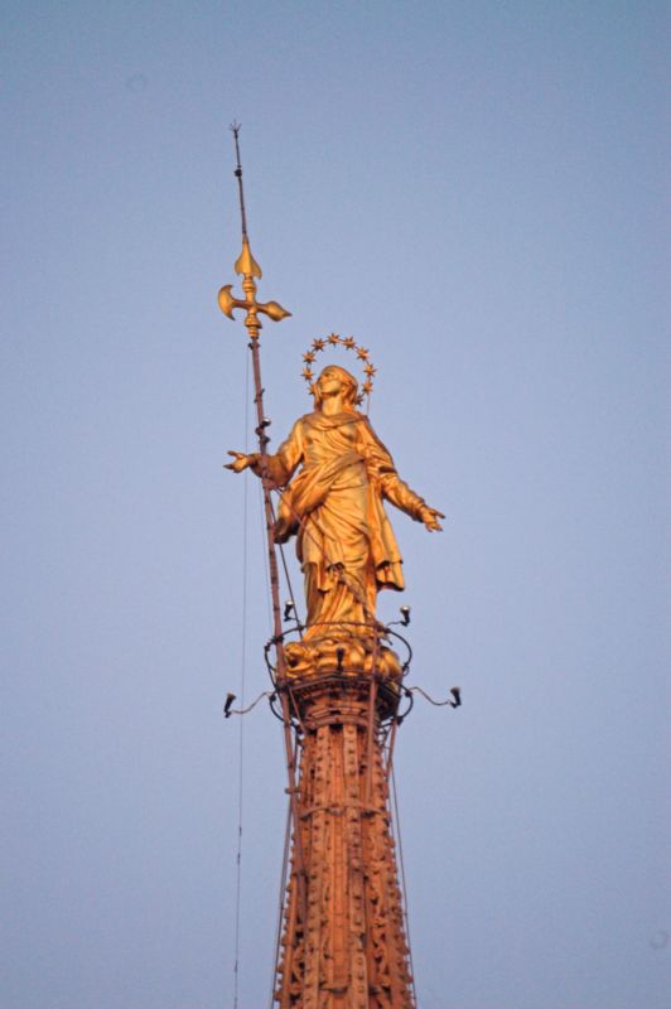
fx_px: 21004
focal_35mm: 750
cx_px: 336
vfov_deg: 2.8
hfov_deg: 1.8
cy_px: 504
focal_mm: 500
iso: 400
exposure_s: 1/500
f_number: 8
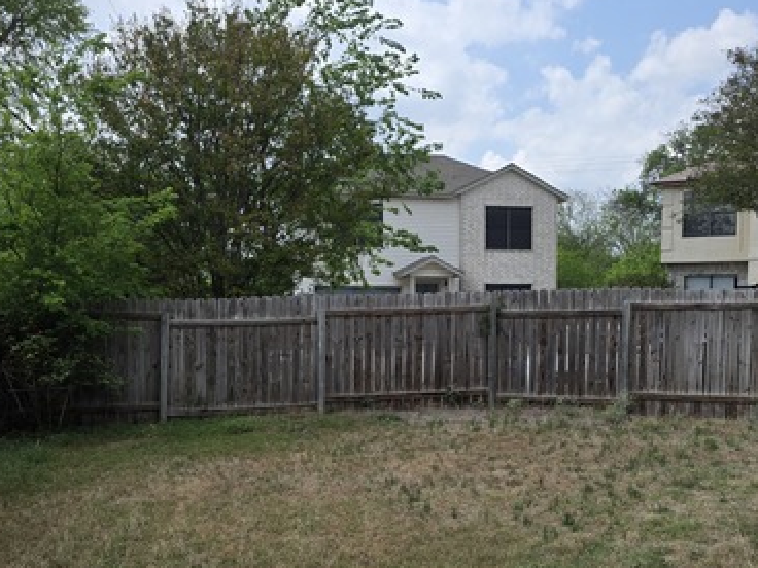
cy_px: 401
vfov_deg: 35.4
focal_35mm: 40
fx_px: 876
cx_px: 463
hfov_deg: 46.5
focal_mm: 6.3
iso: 80
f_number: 1.7
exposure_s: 1/5447
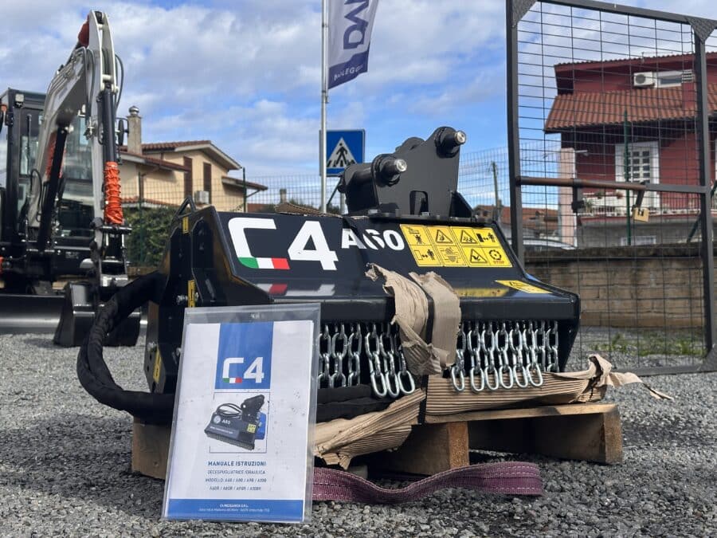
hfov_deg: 39.7
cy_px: 269
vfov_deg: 30.3
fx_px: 994
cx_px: 358
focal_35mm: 48
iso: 64
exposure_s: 1/3257
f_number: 1.78
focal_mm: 6.86
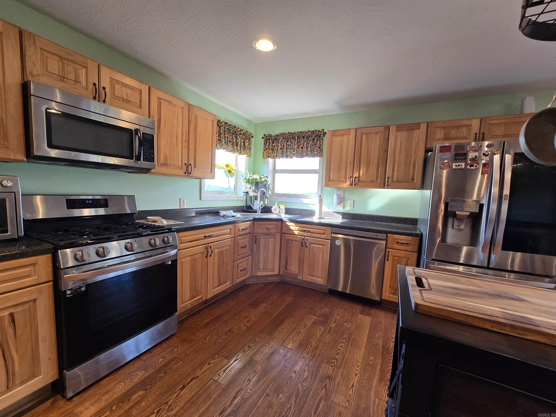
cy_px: 208
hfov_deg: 106.2
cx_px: 278
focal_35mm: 13
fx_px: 209
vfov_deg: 89.9
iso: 125
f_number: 2.2
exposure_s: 1/60
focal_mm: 2.2
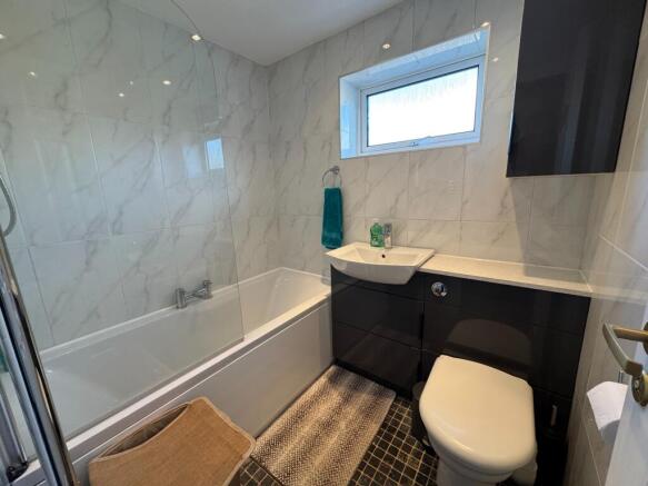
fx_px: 262
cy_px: 243
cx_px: 324
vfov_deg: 85.7
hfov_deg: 102.1
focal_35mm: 14
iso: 200
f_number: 2.2
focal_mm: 2.22
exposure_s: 1/100
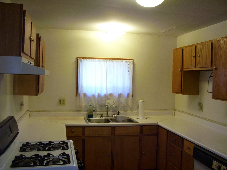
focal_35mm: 35
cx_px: 115
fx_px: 229
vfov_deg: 40.7
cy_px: 84
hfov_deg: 52.6
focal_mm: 5.6
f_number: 2.7
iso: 160
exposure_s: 1/30
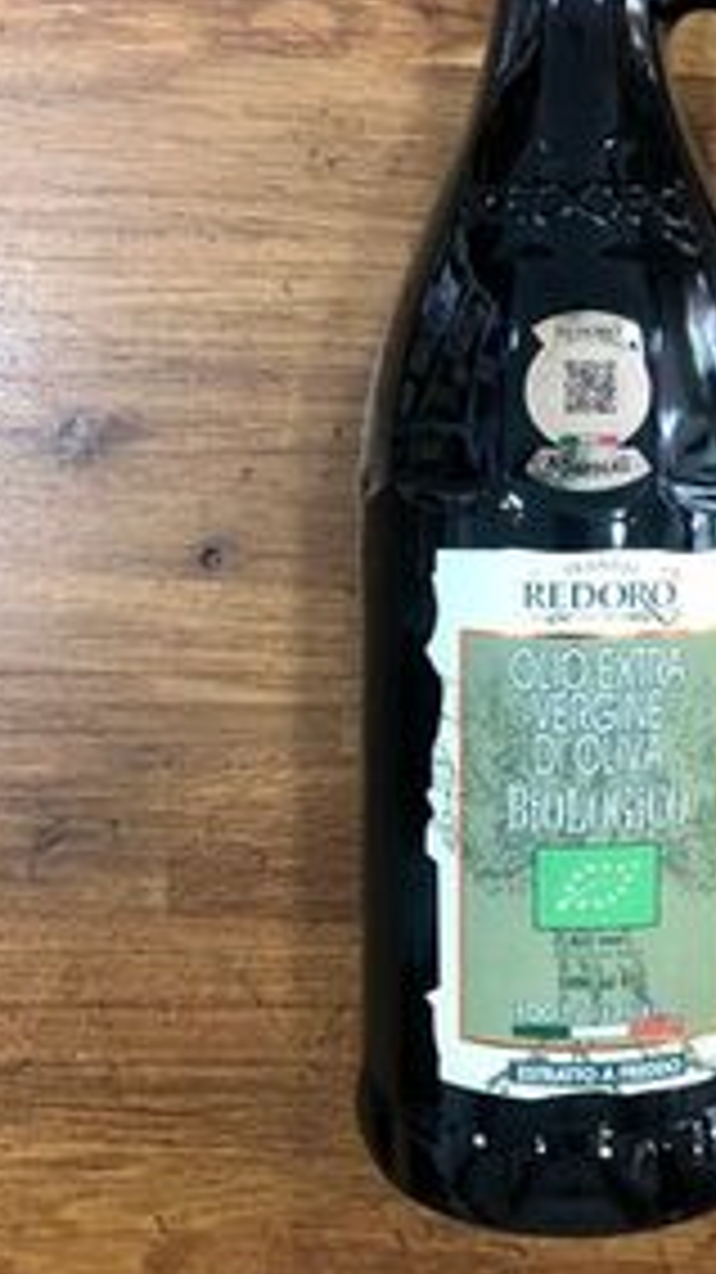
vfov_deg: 44.3
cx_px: 617
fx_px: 1554
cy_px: 484
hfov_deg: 25.3
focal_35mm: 46
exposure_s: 1/17
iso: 50
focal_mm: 3.99
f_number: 1.8
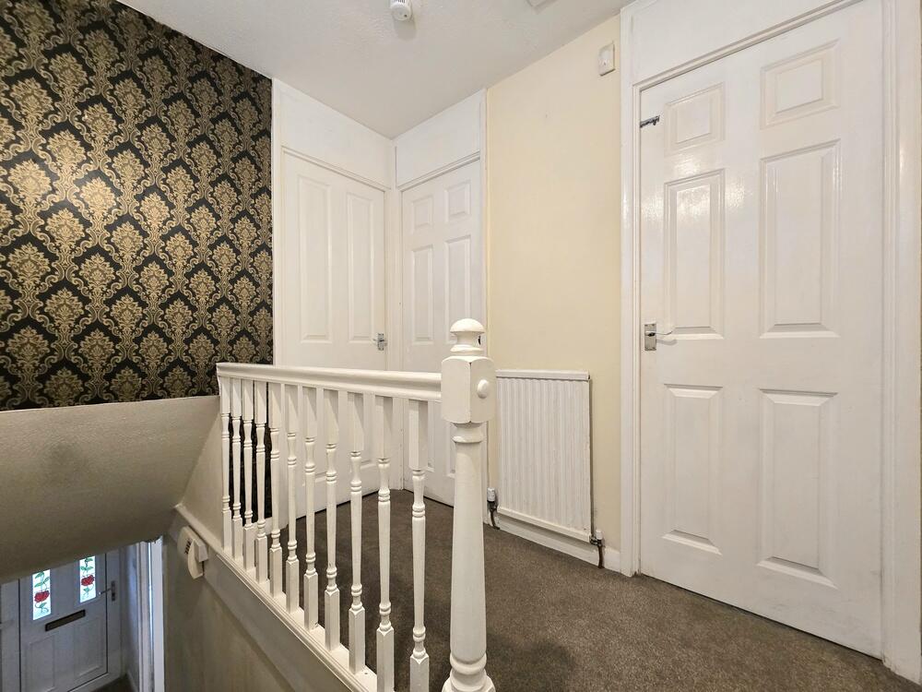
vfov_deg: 89.9
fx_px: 346
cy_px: 346
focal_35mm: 13
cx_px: 461
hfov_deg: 106.2
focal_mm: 2.2
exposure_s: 1/50.3
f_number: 2.2
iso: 200
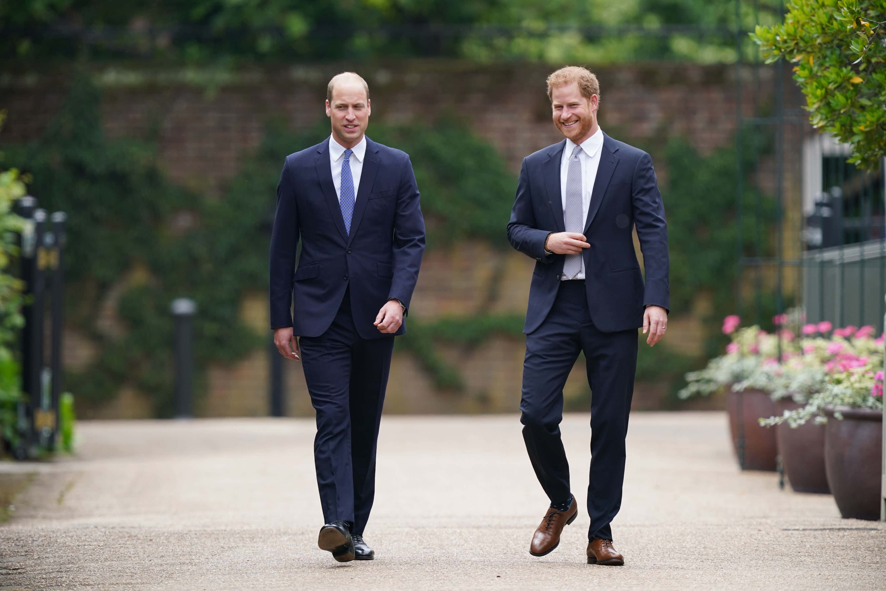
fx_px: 13781
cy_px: 296
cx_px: 443
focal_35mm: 560
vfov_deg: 2.5
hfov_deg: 3.7
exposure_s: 1/1000
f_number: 4.5
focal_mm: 560
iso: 400
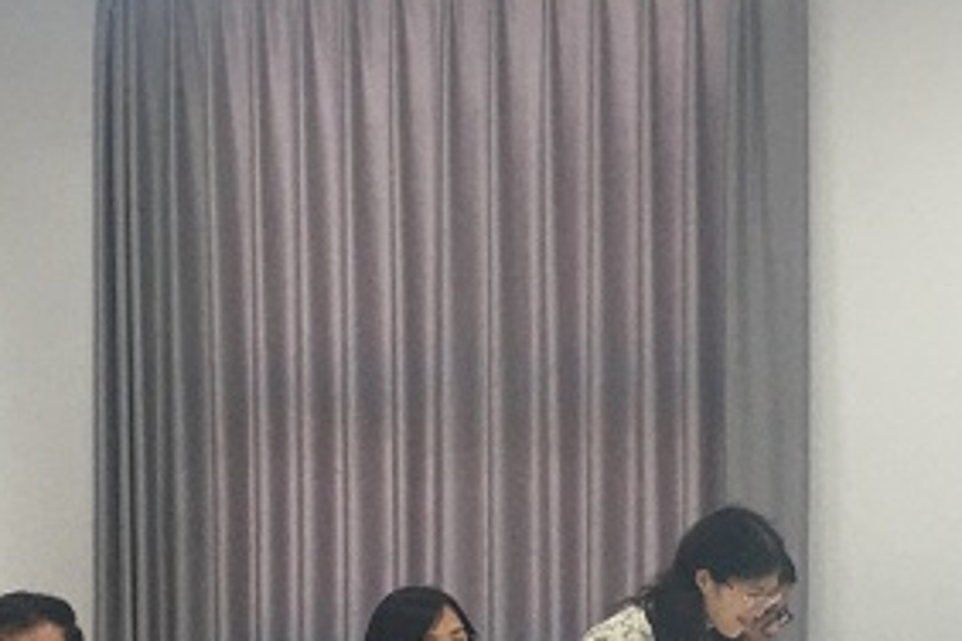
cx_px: 505
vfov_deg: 14.7
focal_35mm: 91
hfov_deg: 22.4
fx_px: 2432
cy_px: 714
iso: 50
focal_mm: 4.15
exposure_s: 1/33
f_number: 2.2
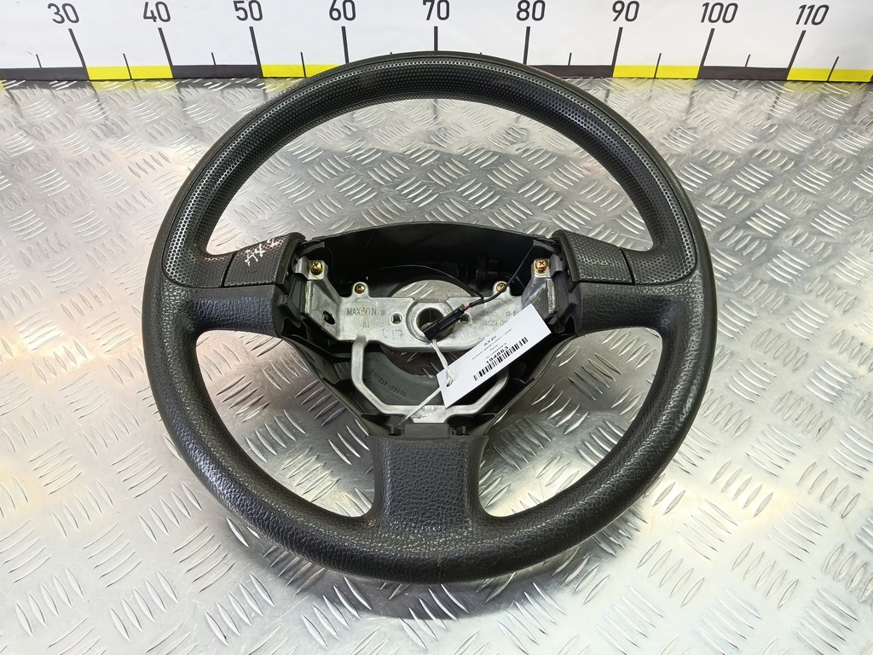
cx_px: 436
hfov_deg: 73.9
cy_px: 328
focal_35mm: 23
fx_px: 580
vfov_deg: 58.9
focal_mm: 4.11
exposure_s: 1/50
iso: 149
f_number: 1.6
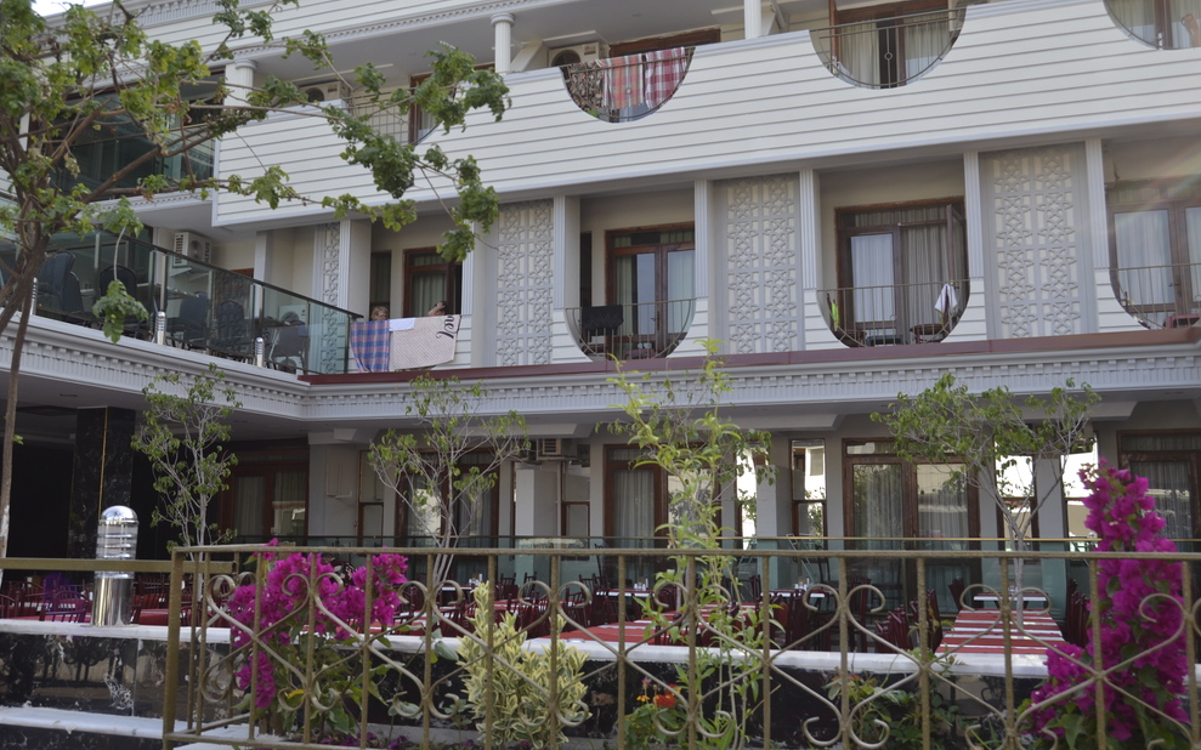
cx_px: 599
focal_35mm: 34
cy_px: 360
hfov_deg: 56.7
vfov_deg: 37.3
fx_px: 1113
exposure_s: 1/125
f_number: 5.6
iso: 125
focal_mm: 22
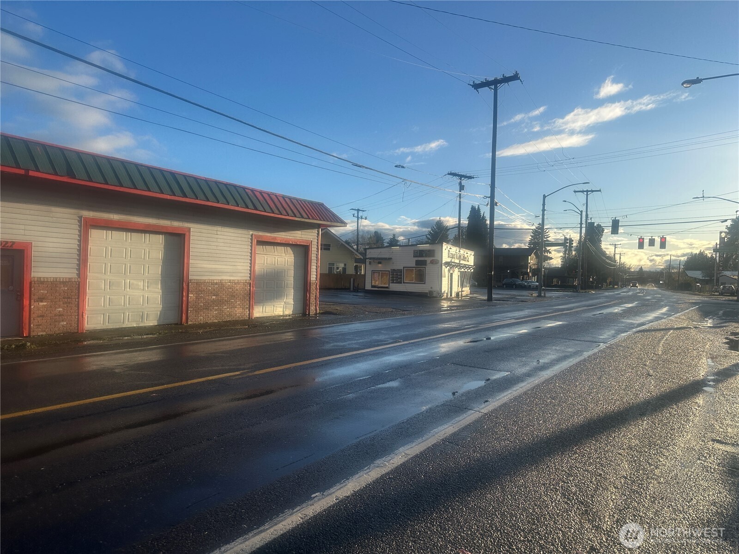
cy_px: 277
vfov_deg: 56.8
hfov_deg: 71.6
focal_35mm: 24
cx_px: 370
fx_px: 512
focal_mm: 6.86
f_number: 1.78
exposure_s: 1/3356
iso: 80
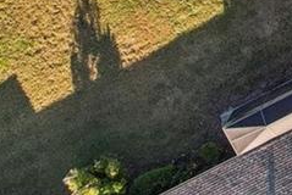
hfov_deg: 12.5
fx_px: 1194
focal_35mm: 147
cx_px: 560
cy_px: -342
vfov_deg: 8.2
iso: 140
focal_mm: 8.4
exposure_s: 1/100
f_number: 2.8
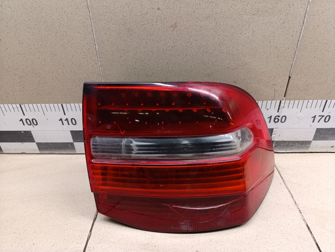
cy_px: 126
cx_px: 168
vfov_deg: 59.0
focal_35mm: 23
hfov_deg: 73.8
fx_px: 223
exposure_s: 1/100
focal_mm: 6.14
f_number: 1.6
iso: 640
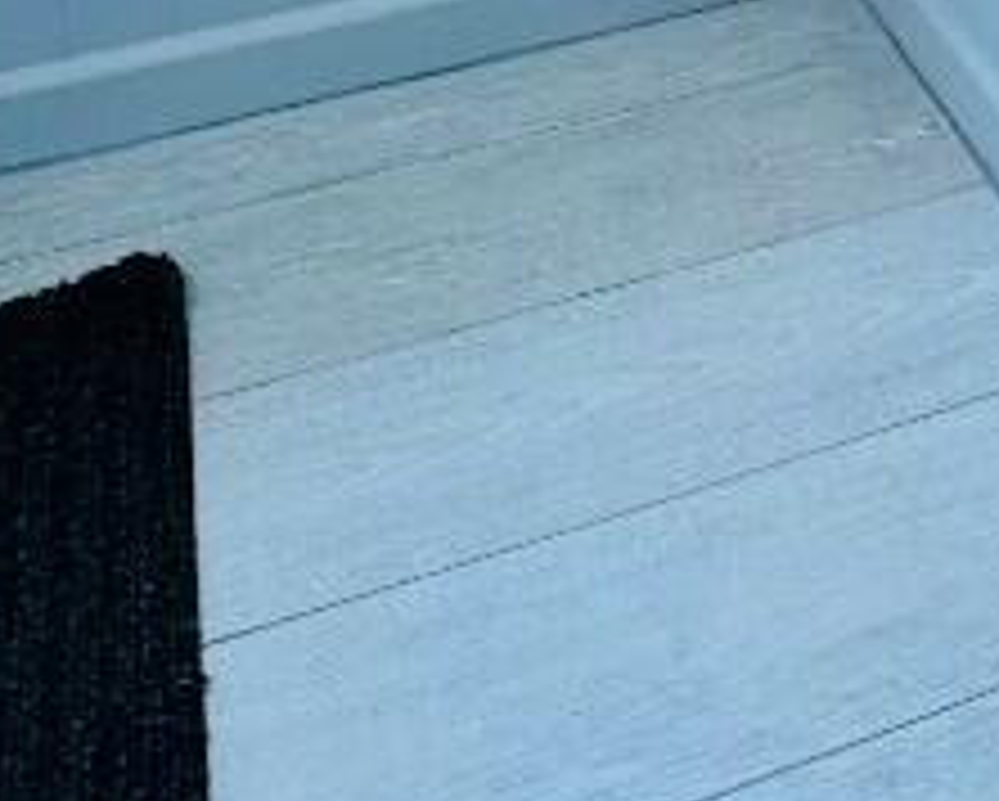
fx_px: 1864
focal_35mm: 63
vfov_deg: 18.7
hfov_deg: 29.3
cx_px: 810
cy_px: -652
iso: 50
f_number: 2.2
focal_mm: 2.22
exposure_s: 1/100
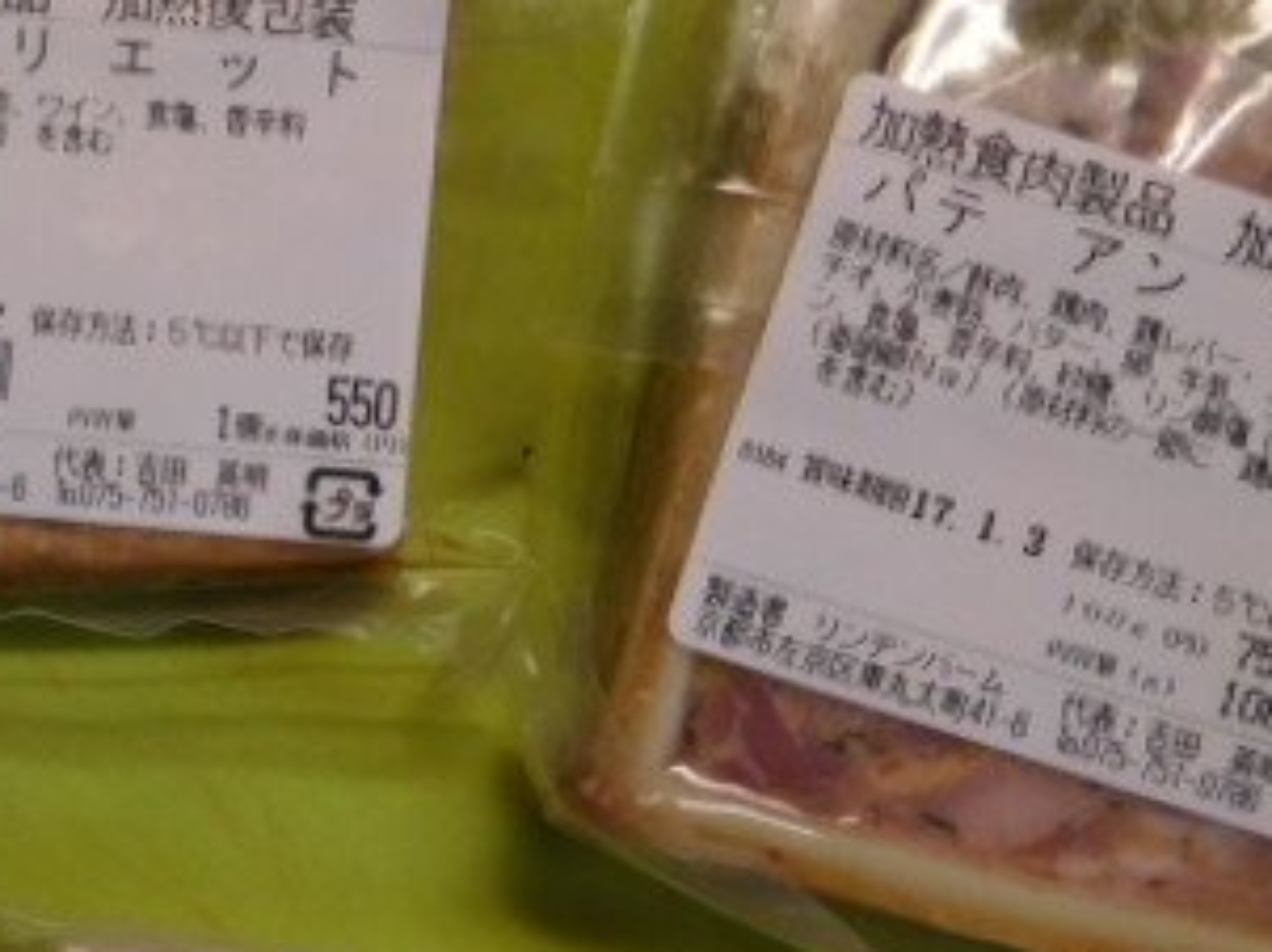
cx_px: 76
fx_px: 1946
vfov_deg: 27.0
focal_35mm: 53
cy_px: 741
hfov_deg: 33.8
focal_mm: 4.5
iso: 160
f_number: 3.4
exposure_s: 1/30
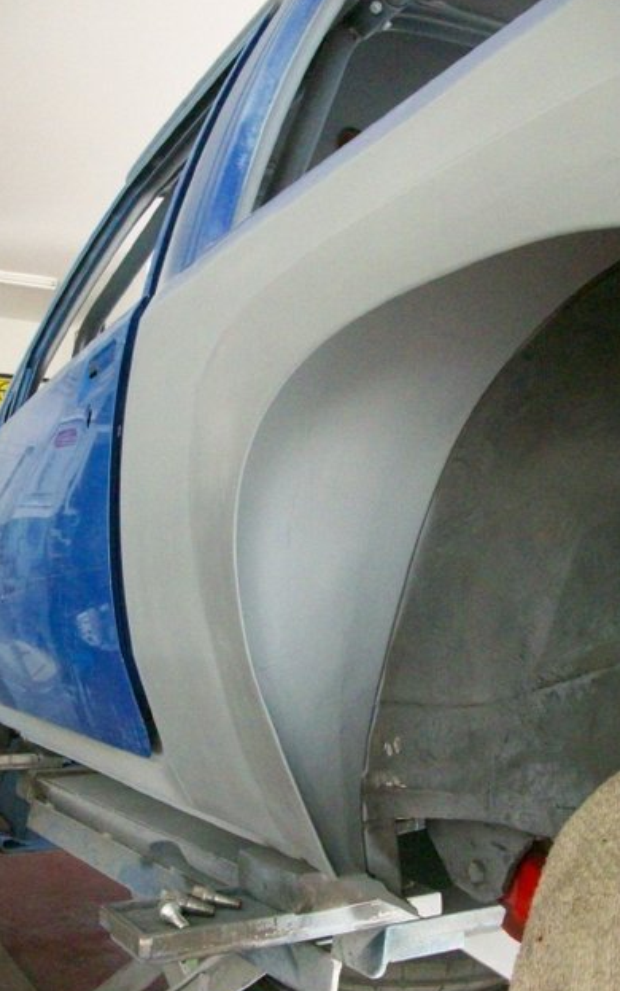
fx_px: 999
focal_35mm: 37
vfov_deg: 52.7
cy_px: 501
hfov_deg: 34.4
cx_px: 343
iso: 559
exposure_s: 1/128
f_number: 2.8
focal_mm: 5.7
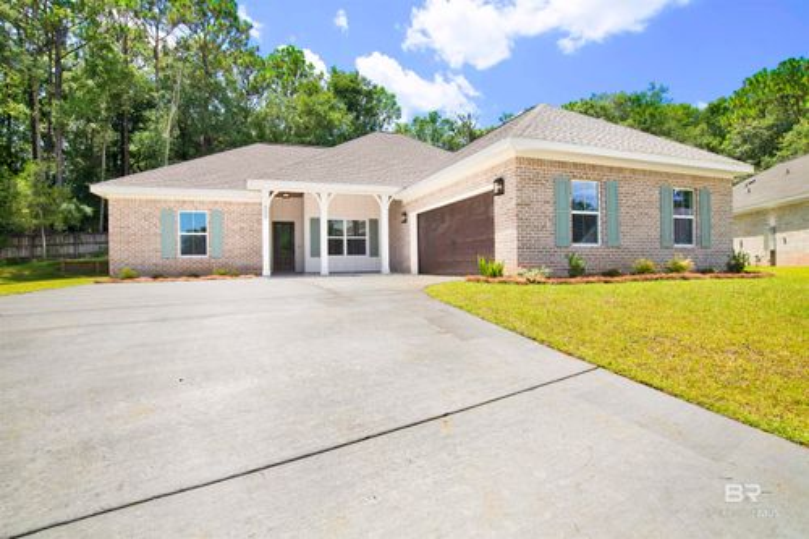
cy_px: 270
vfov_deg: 67.3
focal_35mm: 18
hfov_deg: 90.0
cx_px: 404
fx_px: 404
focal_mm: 18
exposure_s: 1/125
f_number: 11
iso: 200
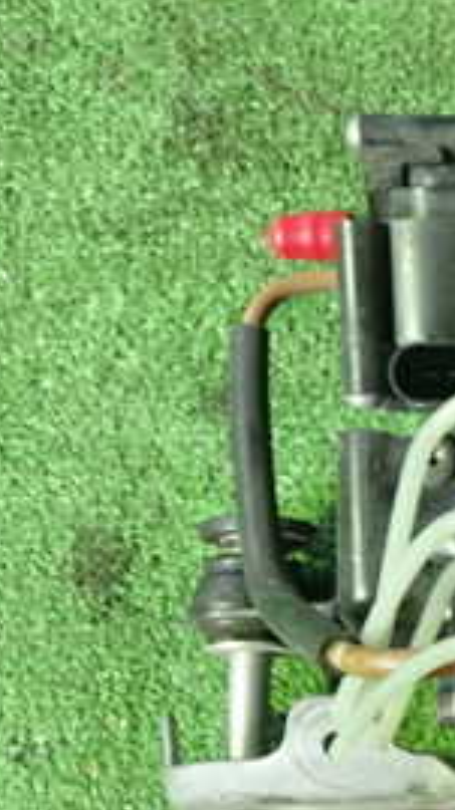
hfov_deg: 14.6
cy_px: 479
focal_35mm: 73
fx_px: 1568
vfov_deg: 28.9
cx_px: 811
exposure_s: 1/25
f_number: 2.3
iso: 800
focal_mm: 5.4
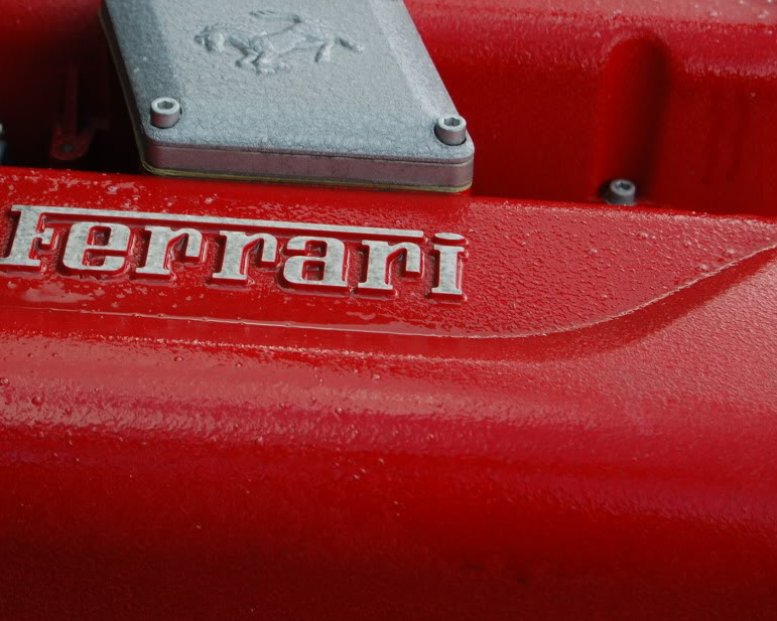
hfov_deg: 18.7
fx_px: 2360
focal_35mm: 103
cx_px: 275
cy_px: 285
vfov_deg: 15.0
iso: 220
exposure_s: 1/60
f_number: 8
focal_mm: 55
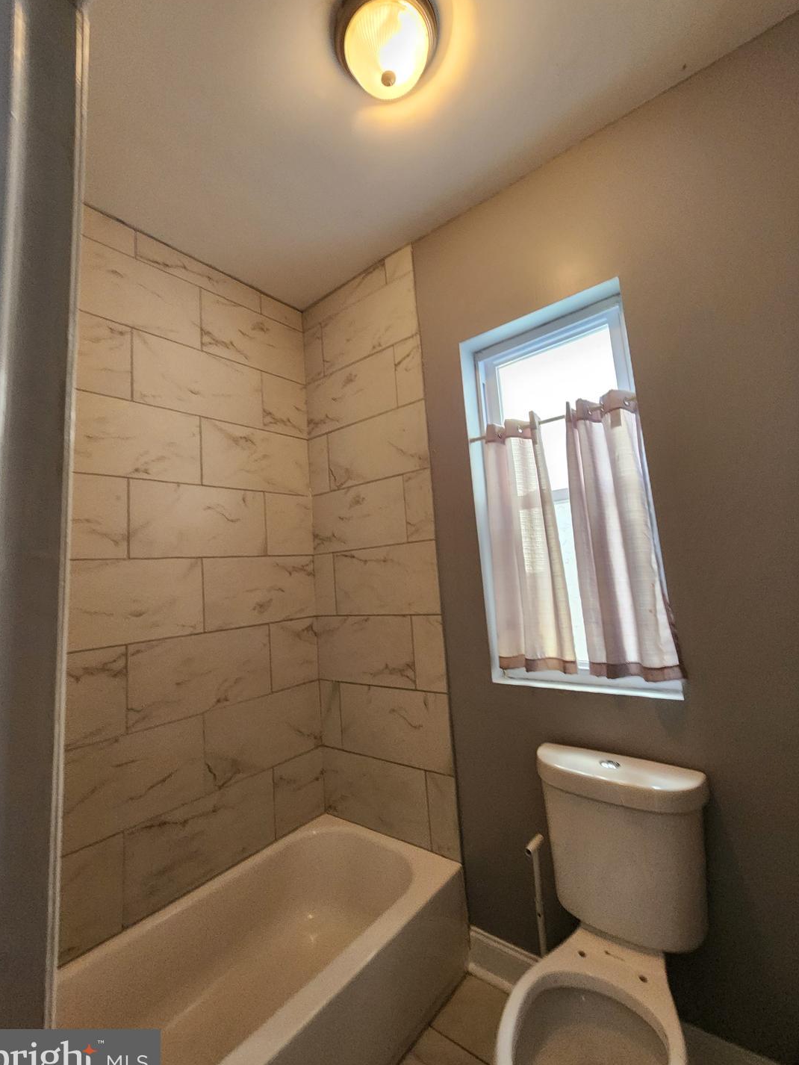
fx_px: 431
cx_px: 404
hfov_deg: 85.7
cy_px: 517
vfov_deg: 102.0
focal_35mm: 14
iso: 320
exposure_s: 1/60
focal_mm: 2.2
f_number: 2.2
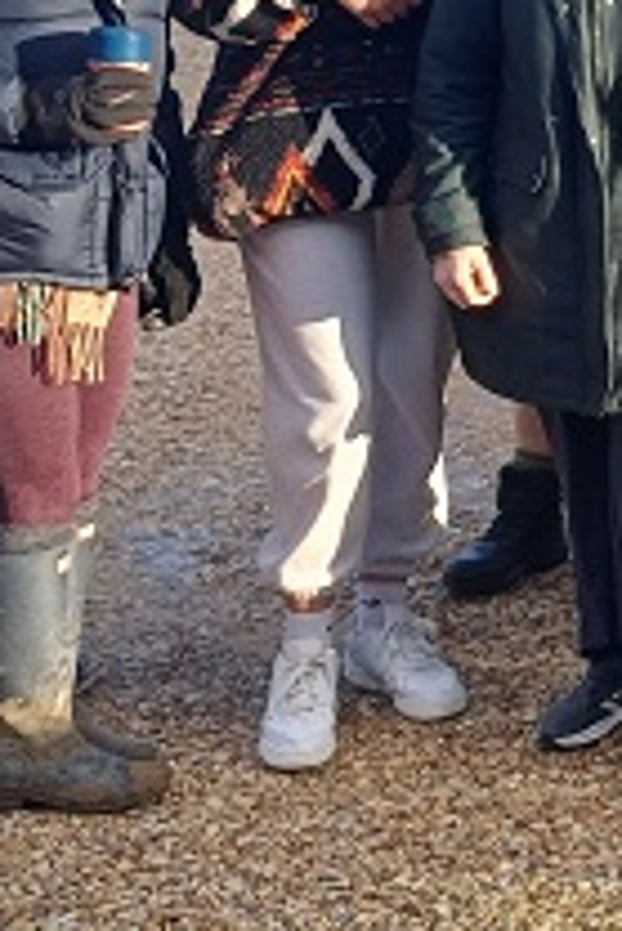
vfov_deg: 20.3
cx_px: 1289
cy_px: 251
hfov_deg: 12.0
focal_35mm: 100
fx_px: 2587
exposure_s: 1/377
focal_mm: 4.65
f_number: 1.8
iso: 50
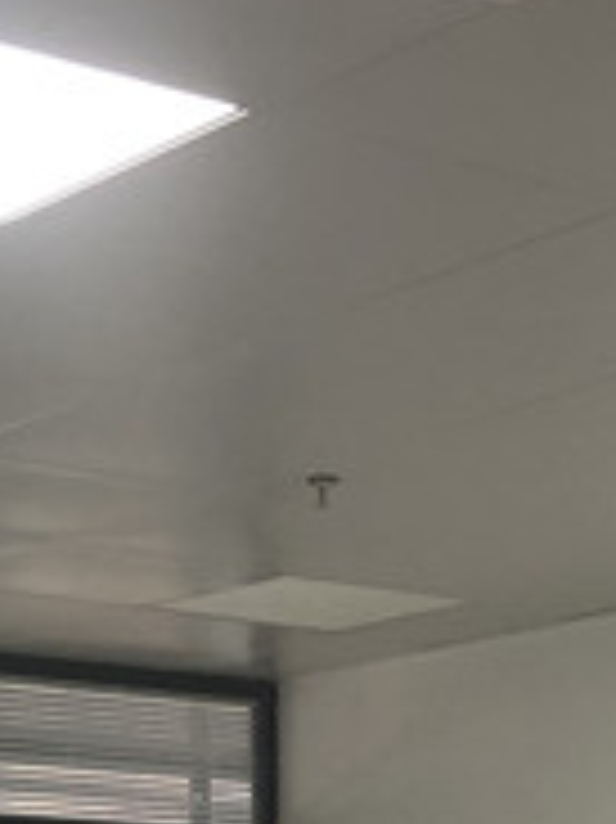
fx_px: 3017
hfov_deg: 11.6
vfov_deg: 14.9
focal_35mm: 127
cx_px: 499
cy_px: 1049
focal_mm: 3.99
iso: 100
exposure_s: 1/60
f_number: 1.8
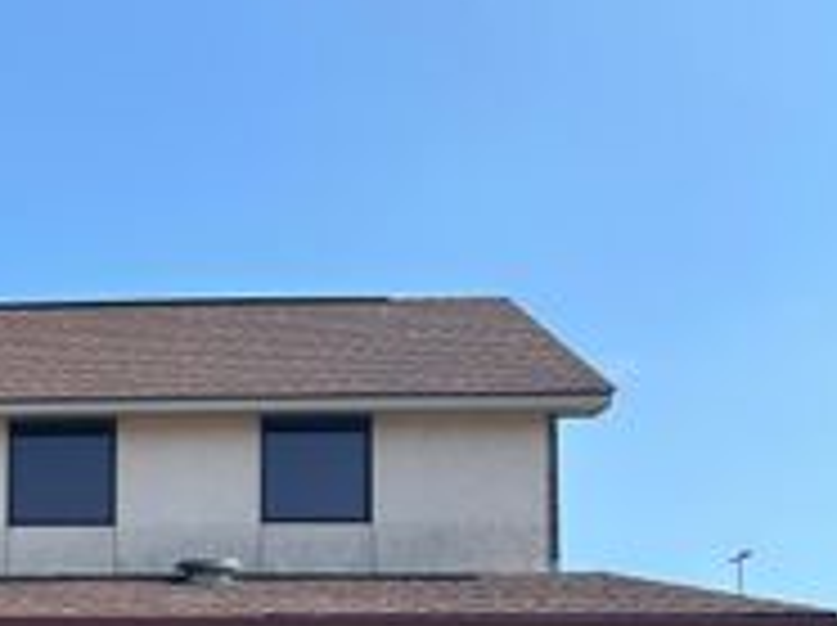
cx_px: -216
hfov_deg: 24.6
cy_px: 736
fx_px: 1690
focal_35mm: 70
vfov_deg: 19.8
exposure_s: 1/2632
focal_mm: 5.7
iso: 50
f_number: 1.5
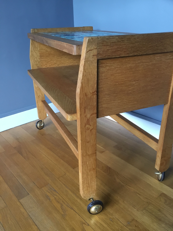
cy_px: 116
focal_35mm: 31
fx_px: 207
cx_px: 86
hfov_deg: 45.4
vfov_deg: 58.4
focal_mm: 3.3
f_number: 2.4
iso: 80
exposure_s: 1/33
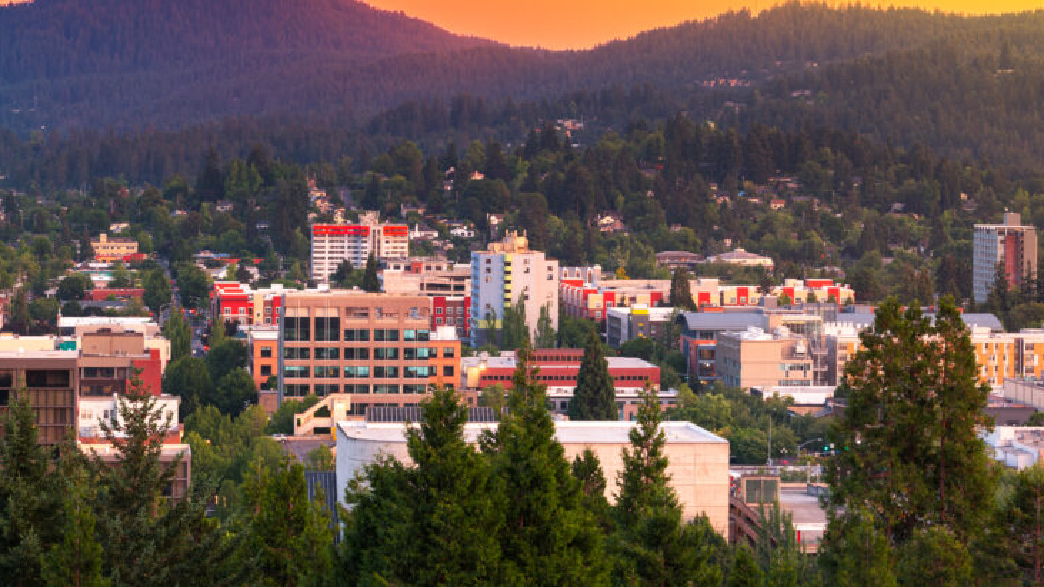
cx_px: 430
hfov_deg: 15.9
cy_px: 188
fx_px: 3737
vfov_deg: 9.0
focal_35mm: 135
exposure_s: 6
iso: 64
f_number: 16
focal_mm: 92
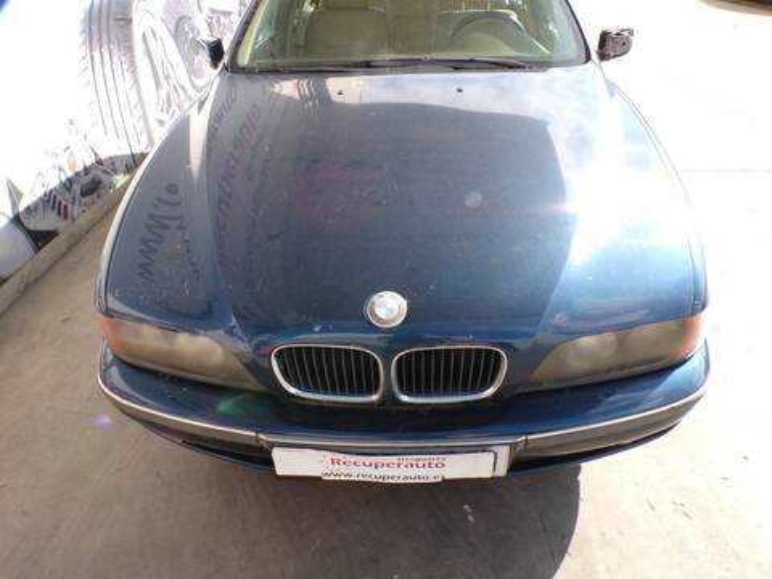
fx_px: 535
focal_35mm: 24
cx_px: 386
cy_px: 290
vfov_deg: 56.8
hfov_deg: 71.6
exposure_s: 1/110
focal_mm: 4.3
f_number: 5.8
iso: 100
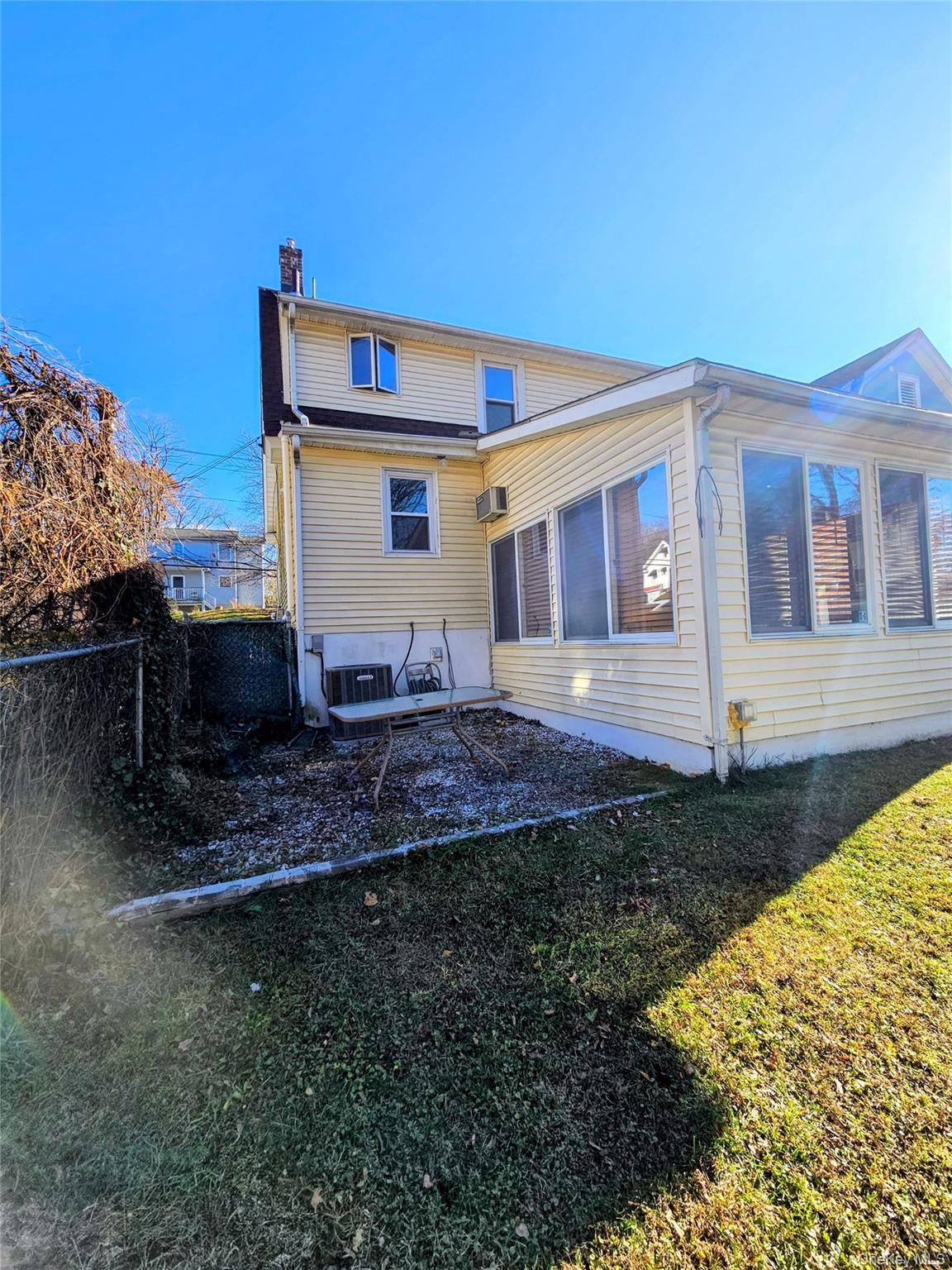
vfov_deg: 106.2
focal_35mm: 13
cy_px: 635
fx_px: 477
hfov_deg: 89.9
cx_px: 476
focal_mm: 2.2
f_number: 2.2
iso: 50
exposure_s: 1/880
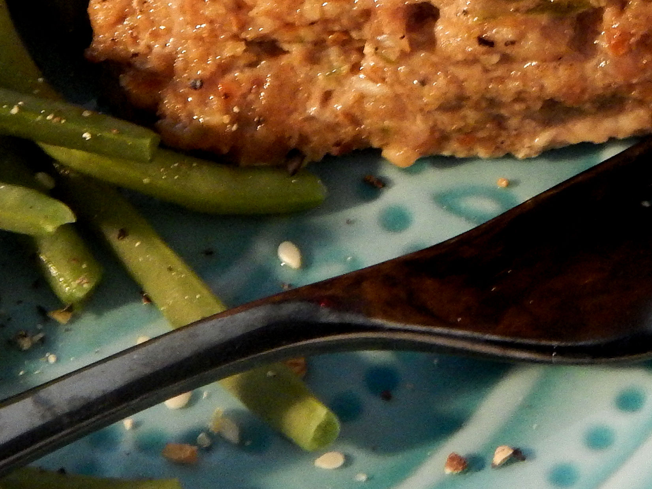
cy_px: -162
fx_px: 4520
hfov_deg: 8.2
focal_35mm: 240
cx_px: 423
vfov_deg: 6.1
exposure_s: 1/15
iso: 560
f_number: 4.3
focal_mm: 15.3
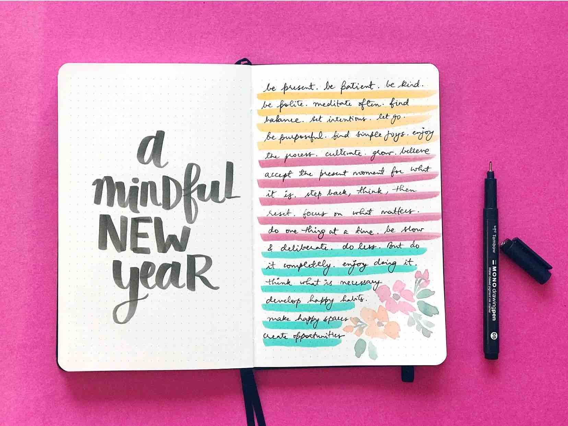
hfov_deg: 33.8
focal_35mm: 57
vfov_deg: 25.7
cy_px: 213
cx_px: 284
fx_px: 935
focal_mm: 6.6
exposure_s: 1/60
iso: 160
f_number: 2.8
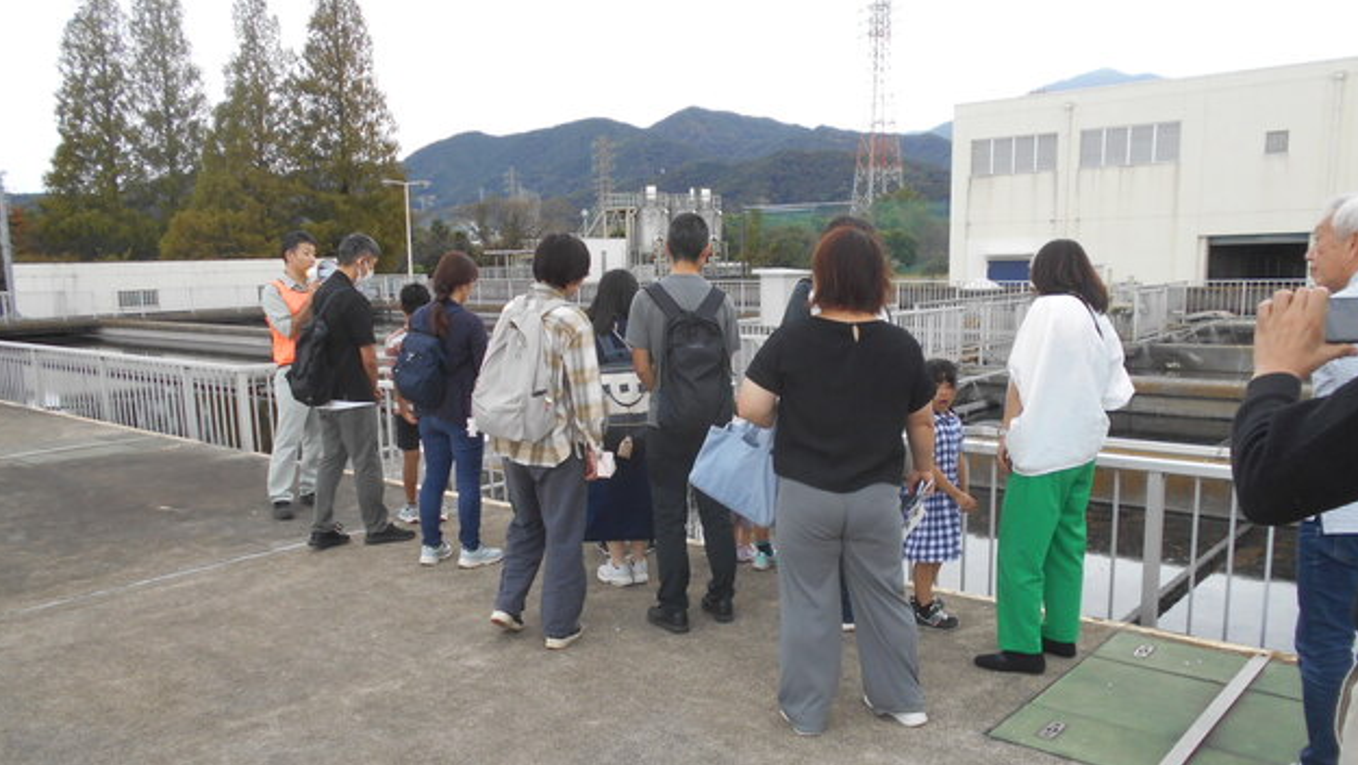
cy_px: 435
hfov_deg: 66.0
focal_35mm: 29
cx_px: 682
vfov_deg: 40.1
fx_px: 1045
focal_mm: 4.6
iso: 80
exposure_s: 1/100
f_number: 3.2
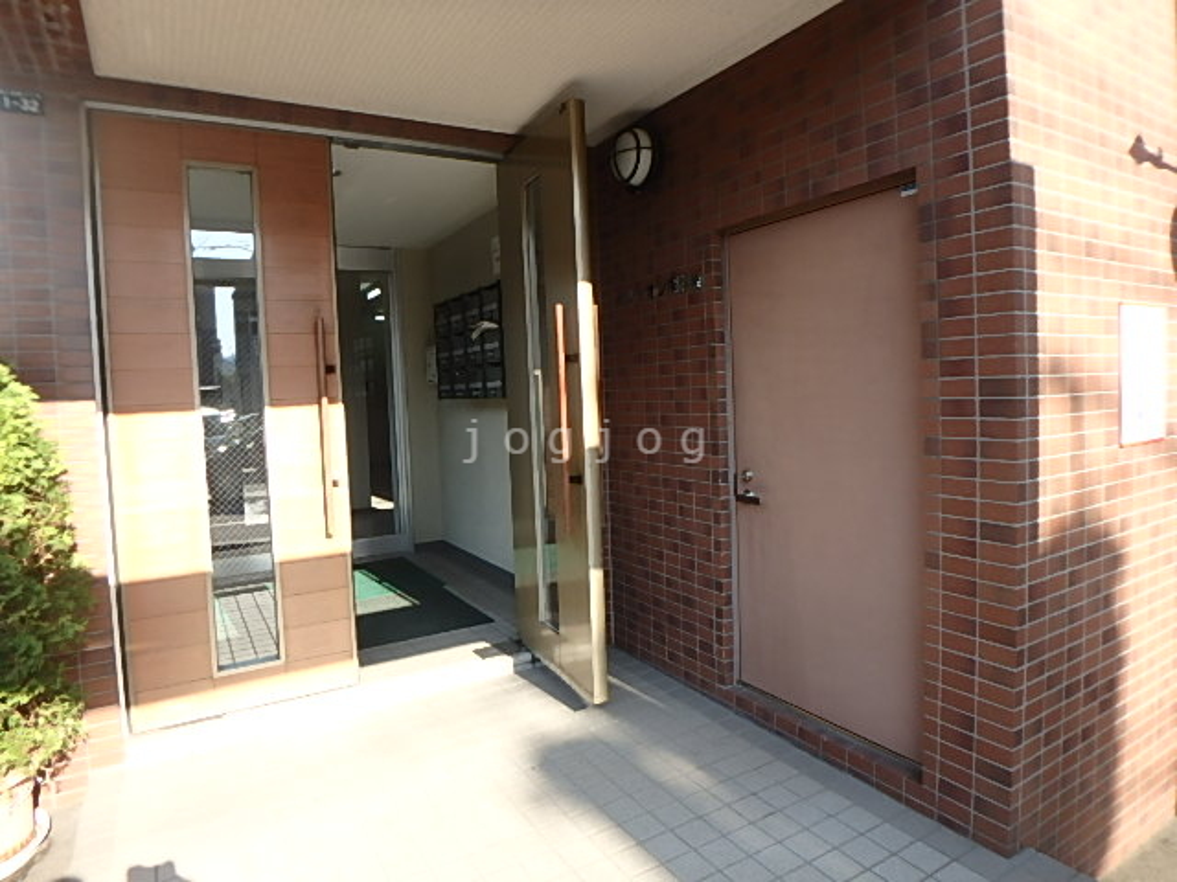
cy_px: 441
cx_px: 588
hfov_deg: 79.0
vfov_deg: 63.4
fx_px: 714
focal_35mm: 21
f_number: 3.5
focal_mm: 3.7
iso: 125
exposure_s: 1/160
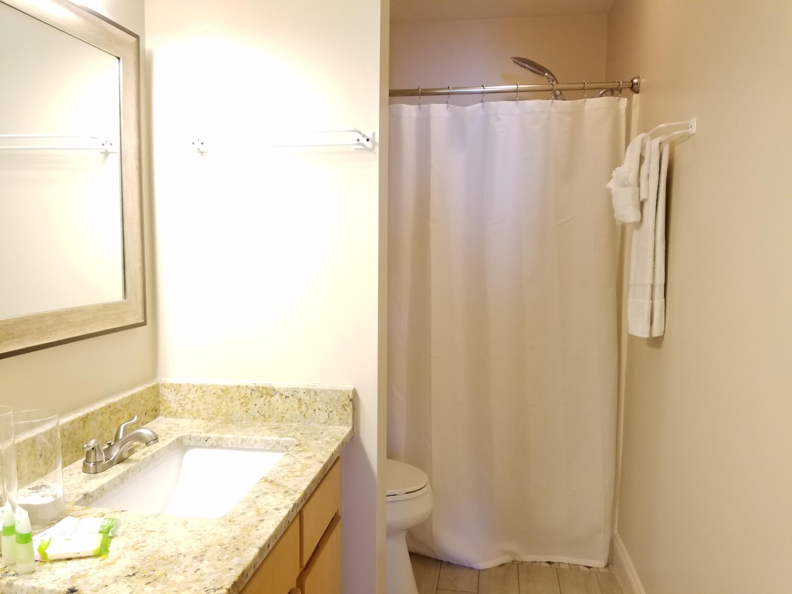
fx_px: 595
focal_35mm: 26
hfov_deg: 67.3
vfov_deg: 53.1
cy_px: 297
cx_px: 396
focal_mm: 4.2
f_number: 1.7
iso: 125
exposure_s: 1/60
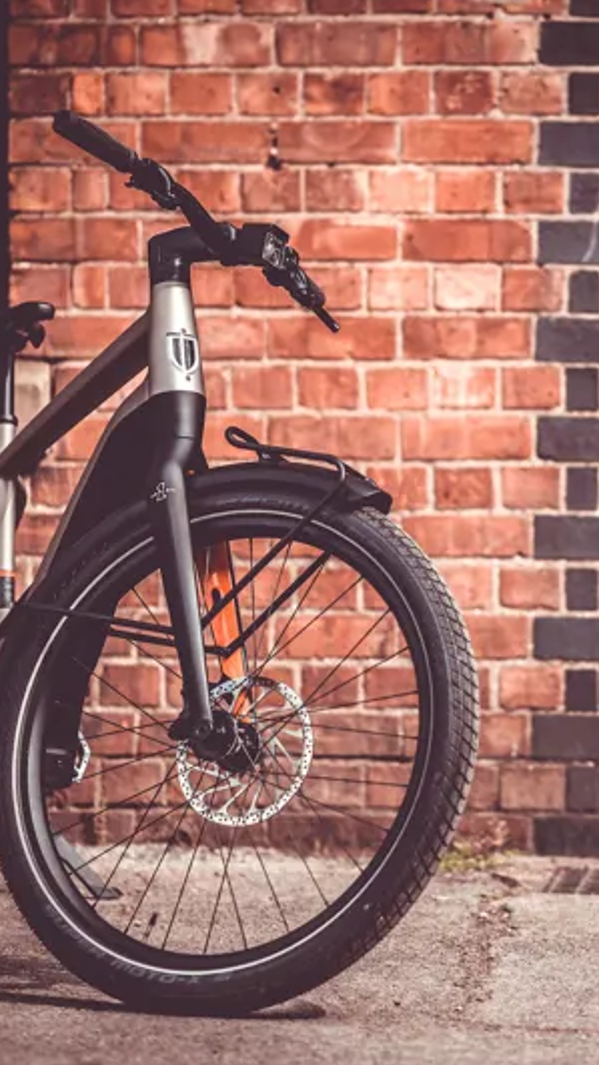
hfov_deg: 9.0
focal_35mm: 134
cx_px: 551
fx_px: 3786
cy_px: 532
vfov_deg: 16.0
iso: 100
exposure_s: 1/4000
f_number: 1.8
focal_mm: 85
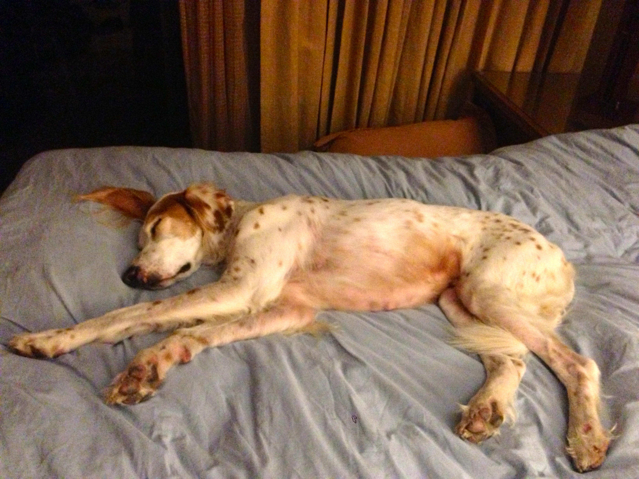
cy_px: 240
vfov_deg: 42.9
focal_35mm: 33
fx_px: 609
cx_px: 320
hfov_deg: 55.4
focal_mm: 4.13
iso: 800
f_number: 2.4
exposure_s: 1/15
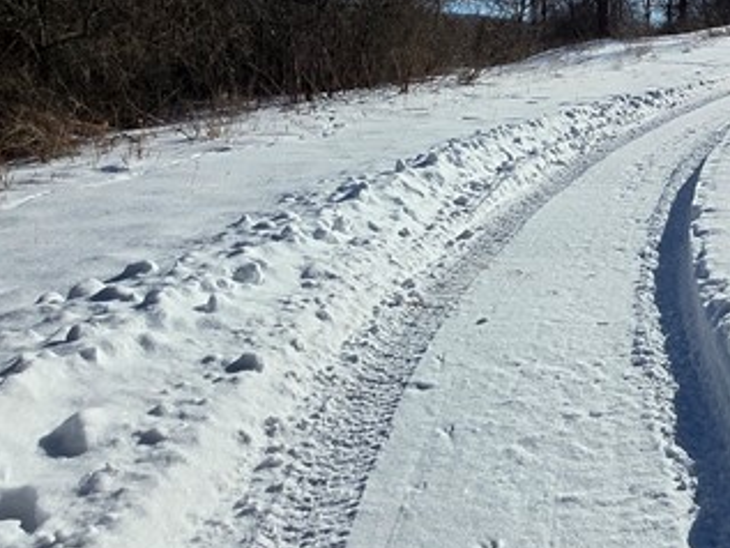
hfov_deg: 38.4
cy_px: 28
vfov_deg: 32.2
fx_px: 886
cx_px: 771
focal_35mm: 42
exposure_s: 1/4865
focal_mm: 2.2
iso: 40
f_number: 1.9
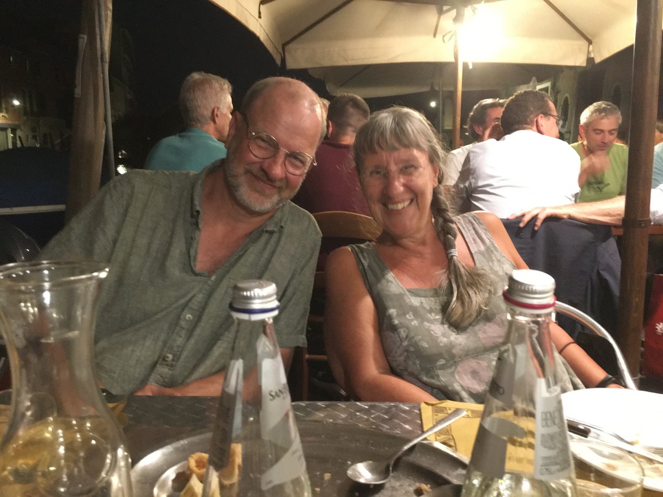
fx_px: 555
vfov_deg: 48.2
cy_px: 248
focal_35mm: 29
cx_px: 332
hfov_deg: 61.7
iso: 500
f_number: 2.2
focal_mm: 4.15
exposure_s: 1/17
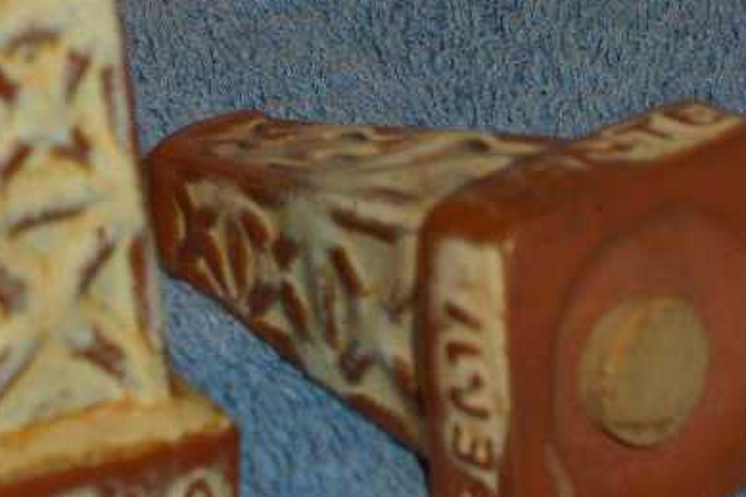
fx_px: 4039
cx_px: 234
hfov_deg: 10.5
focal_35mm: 195
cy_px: 186
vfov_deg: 7.0
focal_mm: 23.7
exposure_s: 1/30
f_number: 5.4
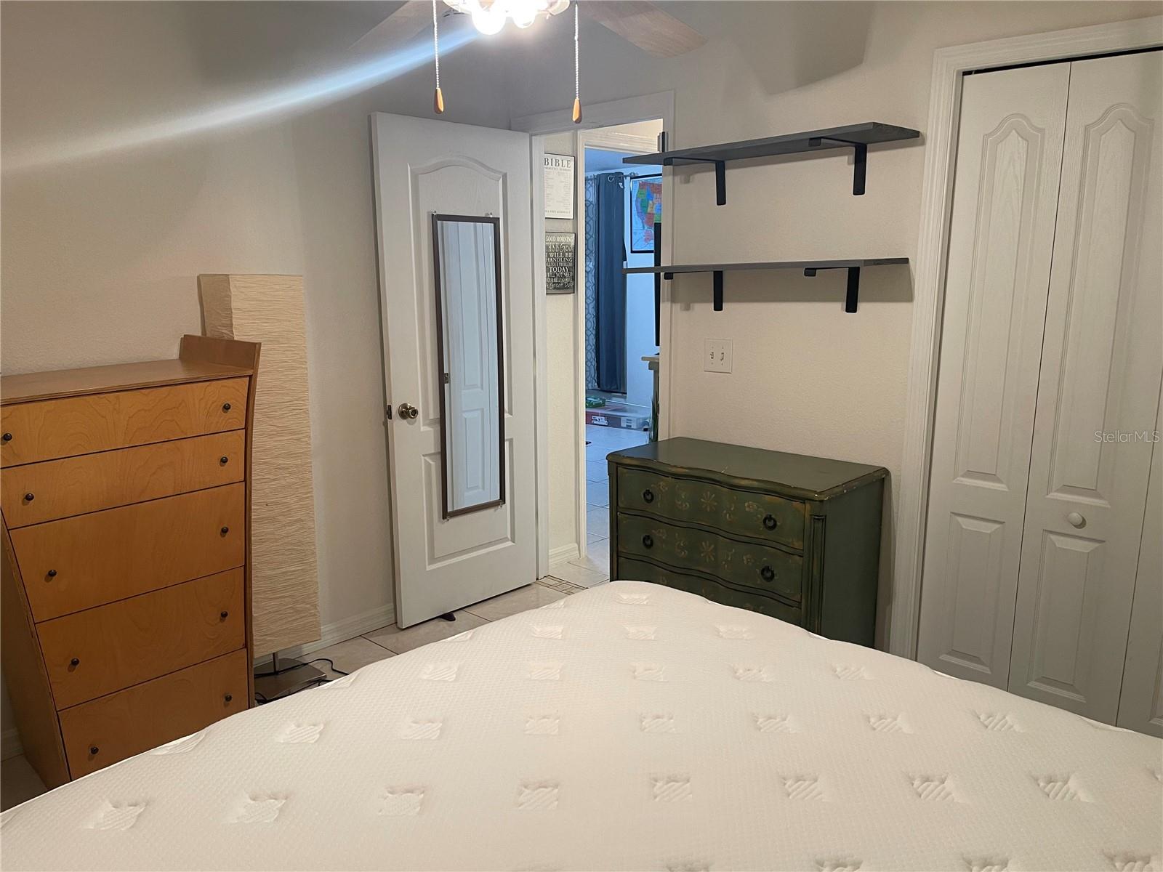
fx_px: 840
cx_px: 582
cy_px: 436
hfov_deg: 69.4
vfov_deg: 54.9
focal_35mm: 25
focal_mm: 5.1
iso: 100
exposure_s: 1/60
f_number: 1.6
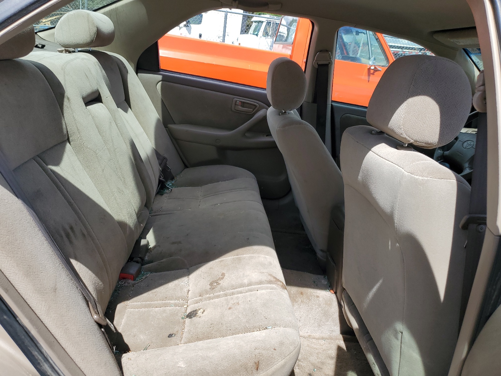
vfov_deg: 53.1
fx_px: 376
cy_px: 188
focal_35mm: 26
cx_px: 250
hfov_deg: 67.3
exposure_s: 1/1667
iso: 50
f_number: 1.5
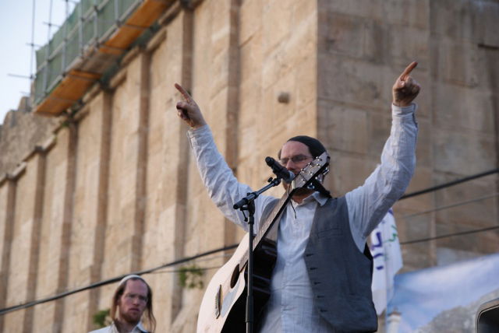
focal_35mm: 112
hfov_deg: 18.2
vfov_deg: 12.2
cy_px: 166
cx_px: 250
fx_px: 1561
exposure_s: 1/125
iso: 320
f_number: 5.6
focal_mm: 75
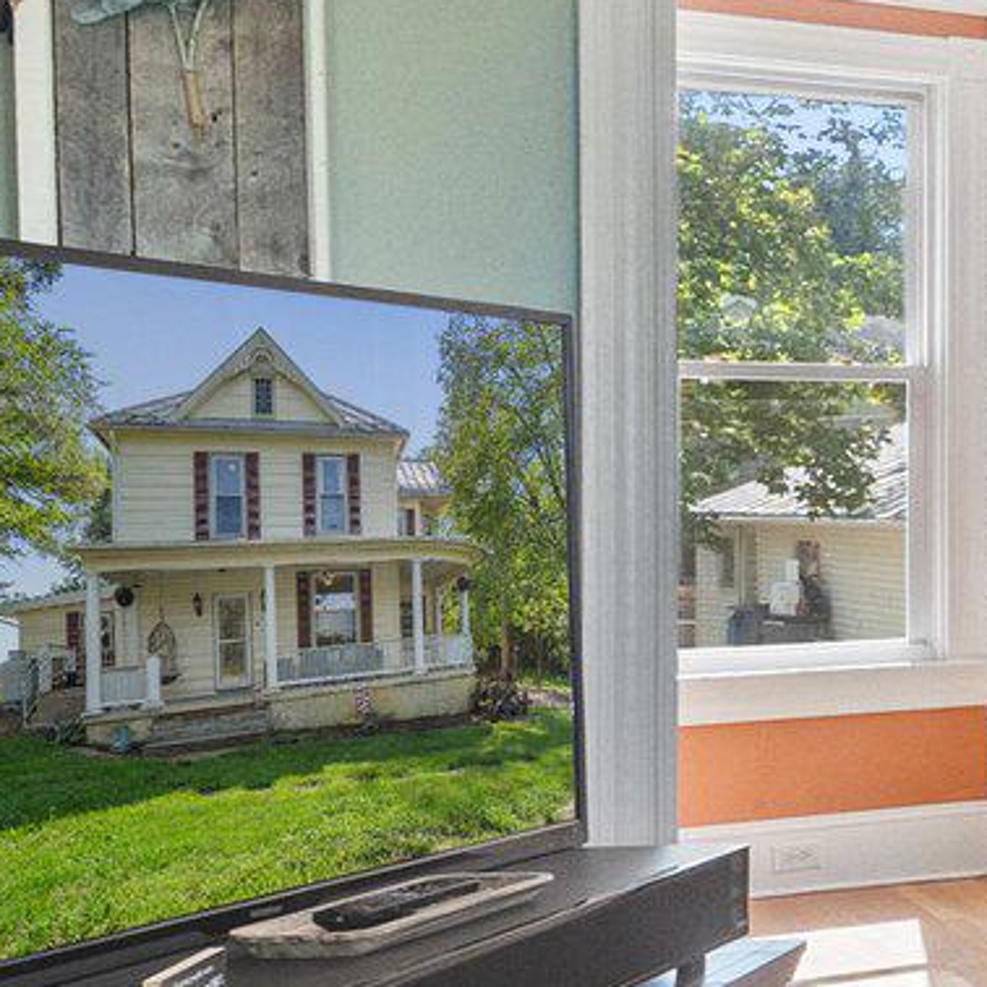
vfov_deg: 25.0
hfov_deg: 16.8
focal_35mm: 69
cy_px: 516
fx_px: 2226
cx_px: 2092
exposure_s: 1/6
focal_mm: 10
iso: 800
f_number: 7.1
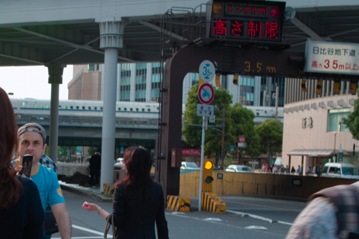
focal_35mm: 80
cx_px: 78
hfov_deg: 25.0
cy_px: 207
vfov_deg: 16.9
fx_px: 798
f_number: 5
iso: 100
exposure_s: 1/100
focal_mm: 24.2
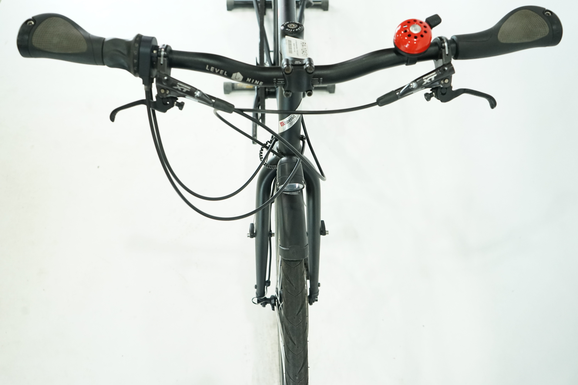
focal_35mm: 30
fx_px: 482
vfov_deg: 43.6
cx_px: 289
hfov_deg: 61.9
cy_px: 192
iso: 2500
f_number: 5
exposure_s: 1/200
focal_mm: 30
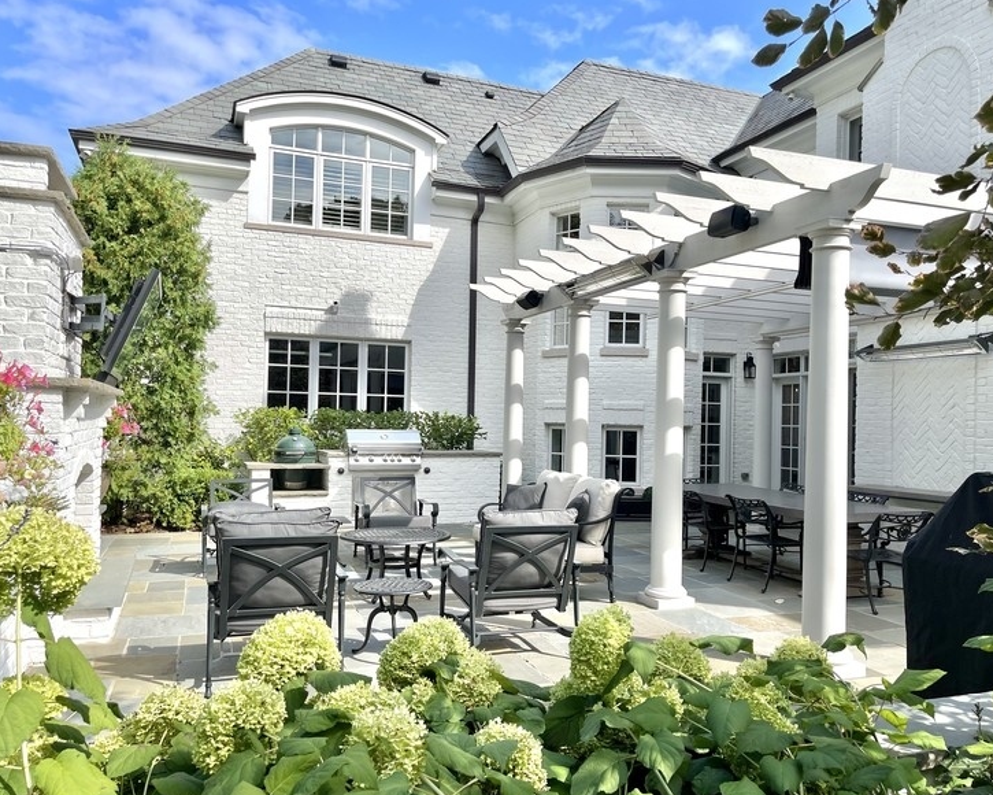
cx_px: 518
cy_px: 403
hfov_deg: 62.2
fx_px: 823
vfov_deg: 51.5
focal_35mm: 28
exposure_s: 1/3003
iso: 32
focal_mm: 5.1
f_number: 1.6
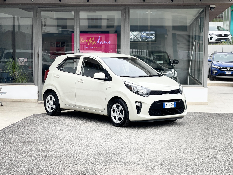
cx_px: 116
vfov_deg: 22.9
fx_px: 431
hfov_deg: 30.3
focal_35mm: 64
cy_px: 88
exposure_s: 1/121
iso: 40
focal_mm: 7.5
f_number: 2.2
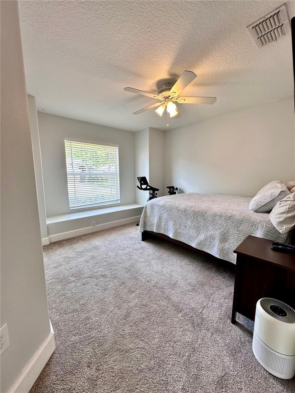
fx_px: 159
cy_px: 196
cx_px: 148
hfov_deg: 85.7
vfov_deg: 102.1
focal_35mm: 14
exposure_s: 1/120
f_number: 2.2
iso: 100
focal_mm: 2.22
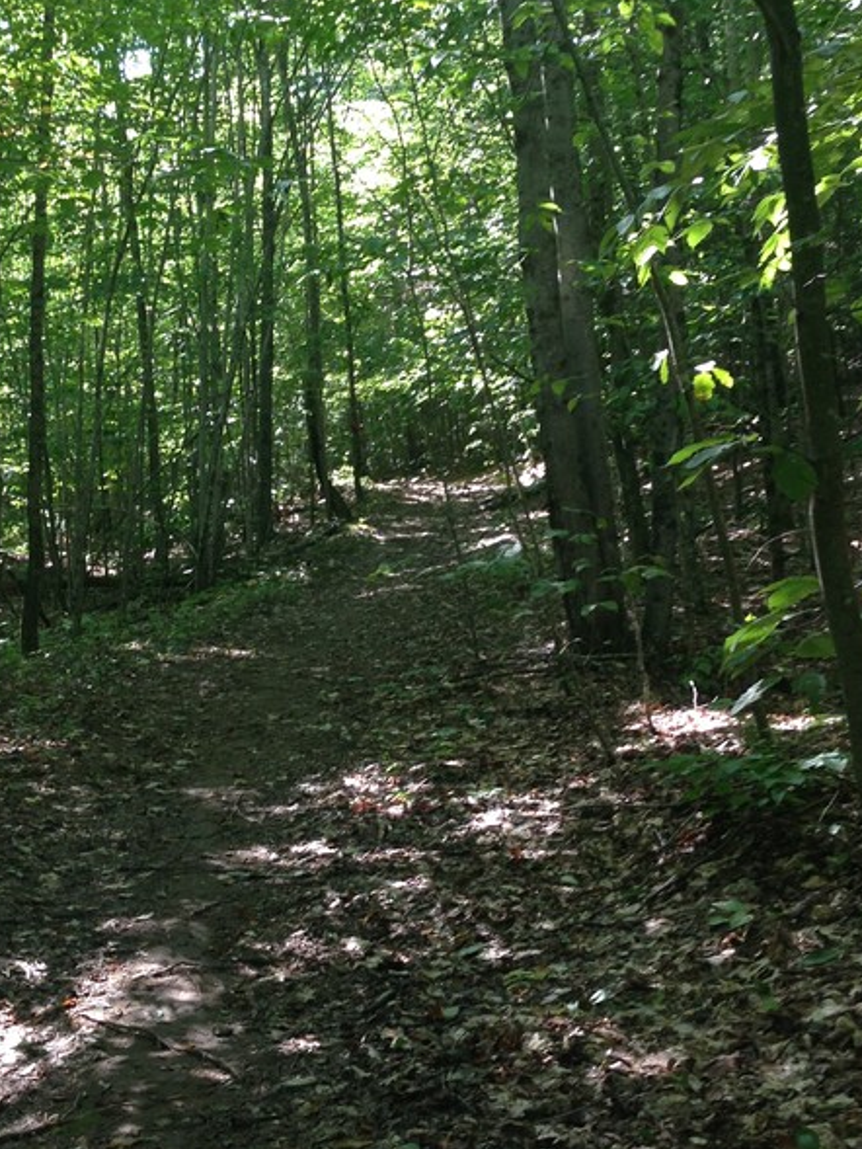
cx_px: 365
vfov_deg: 34.3
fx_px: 1859
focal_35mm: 56
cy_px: 550
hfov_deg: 26.1
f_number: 2.4
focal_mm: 4.12
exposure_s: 1/24
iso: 50
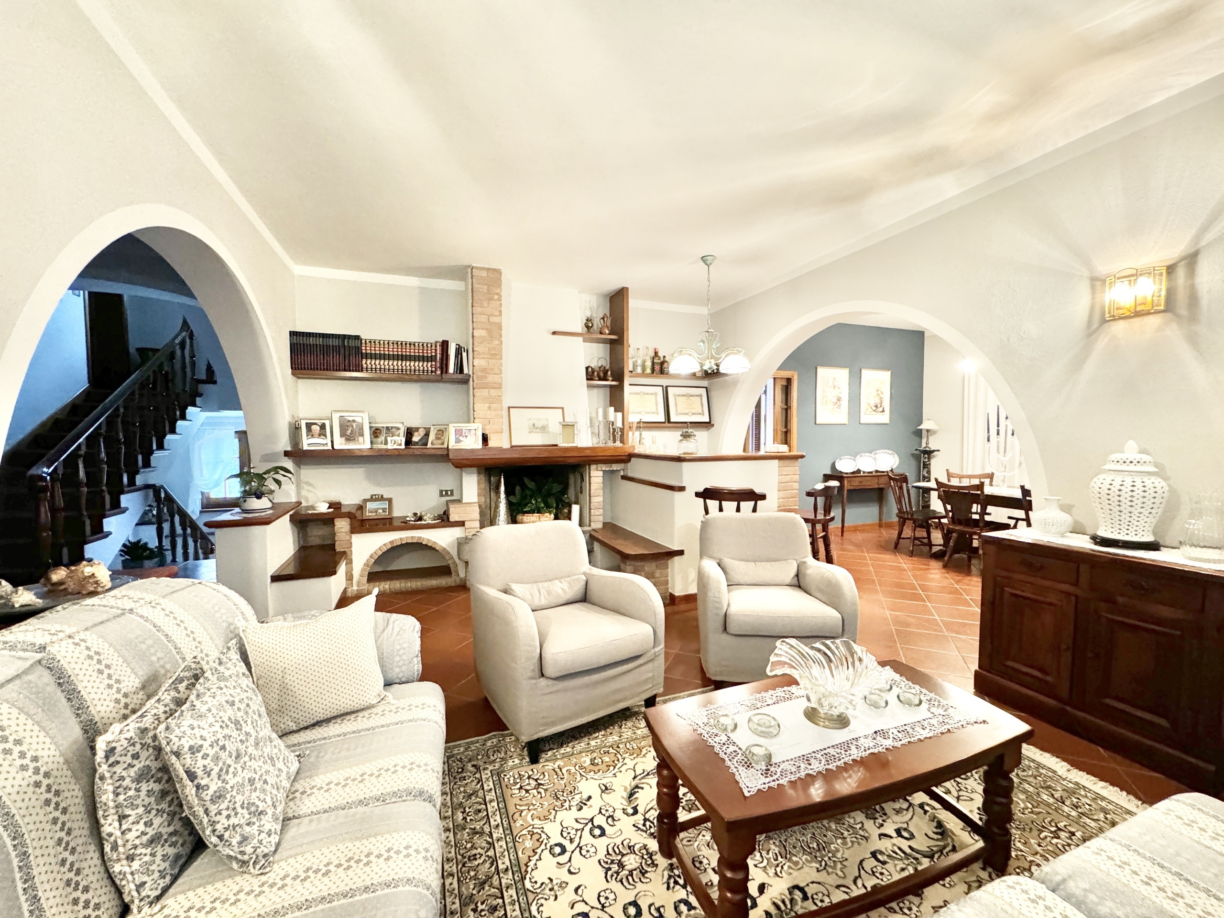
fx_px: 495
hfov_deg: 102.1
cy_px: 459
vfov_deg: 85.7
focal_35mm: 14
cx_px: 612
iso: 640
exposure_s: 1/50
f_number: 2.2
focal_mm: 2.22
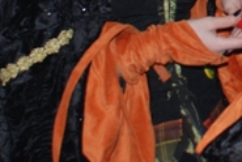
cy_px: -130
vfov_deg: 5.8
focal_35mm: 232
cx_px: 430
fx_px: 1562
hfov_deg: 8.5
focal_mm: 28
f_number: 4
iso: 200
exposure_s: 1/60
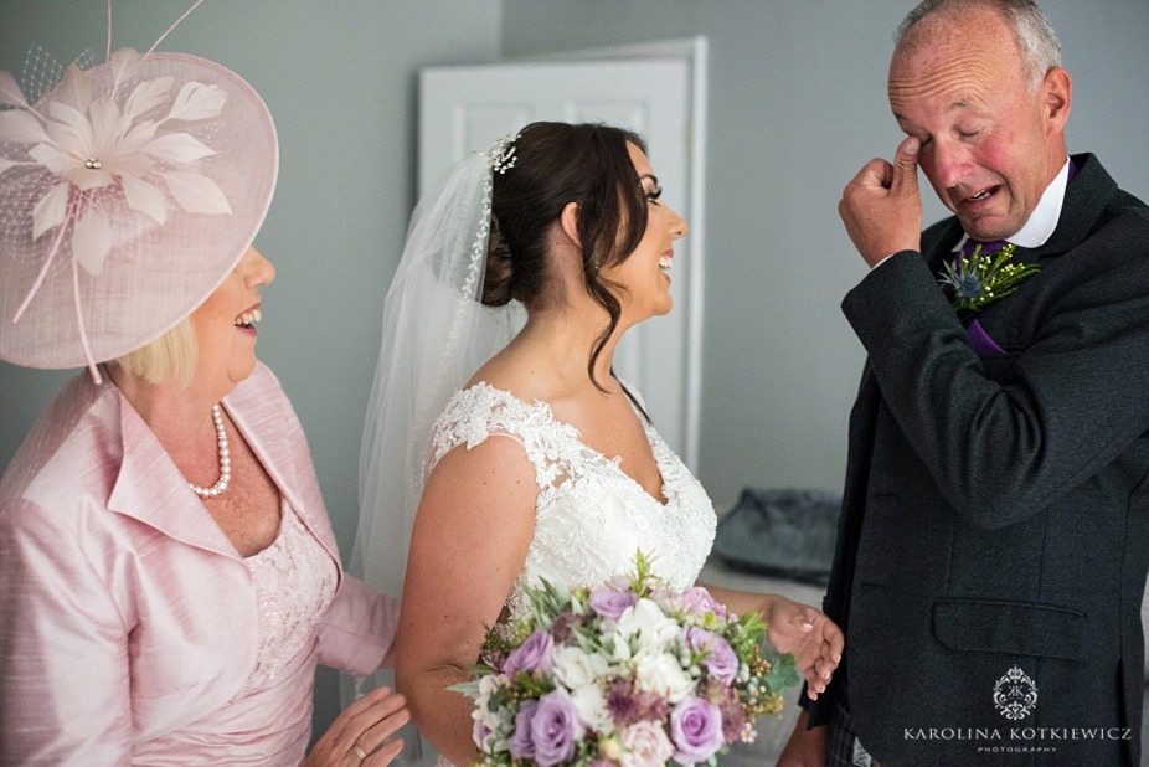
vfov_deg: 27.0
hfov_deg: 39.6
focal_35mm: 50
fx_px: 1596
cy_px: 384
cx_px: 574
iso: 6400
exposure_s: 1/160
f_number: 2.8
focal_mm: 50
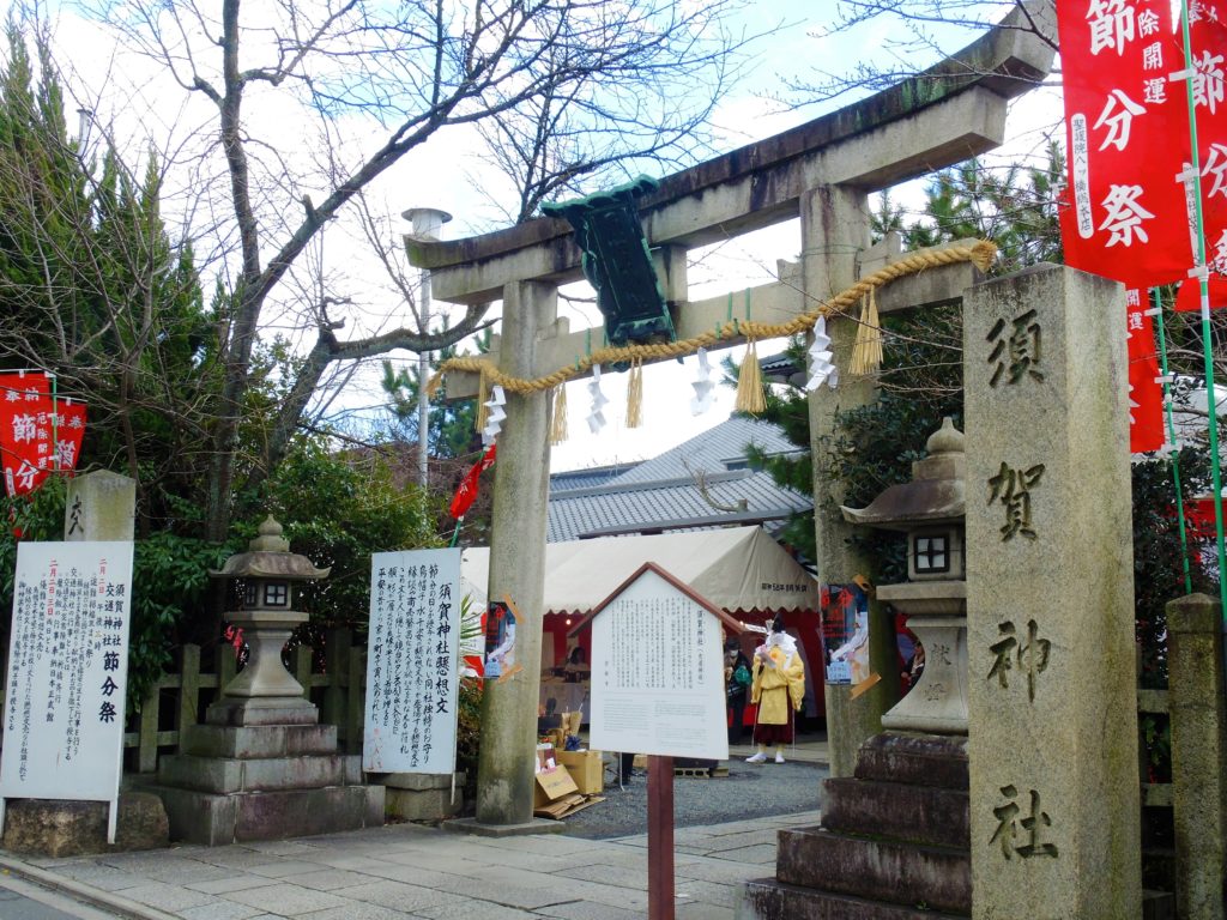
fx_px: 1241
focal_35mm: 35
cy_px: 460
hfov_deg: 52.6
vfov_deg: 40.7
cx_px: 614
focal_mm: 7.6
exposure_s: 1/60
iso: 80
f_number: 8
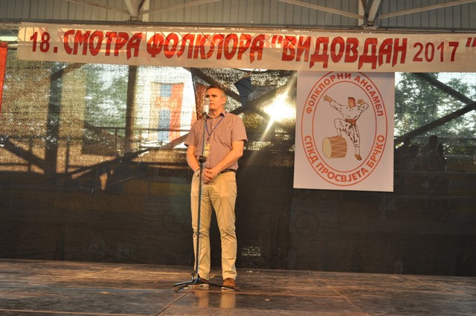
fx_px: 693
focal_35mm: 52
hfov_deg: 37.9
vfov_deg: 25.7
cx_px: 238
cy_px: 158
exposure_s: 1/125
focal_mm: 35
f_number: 5
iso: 800
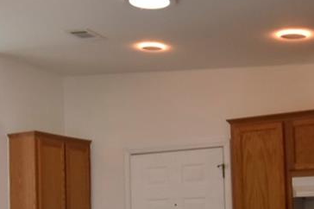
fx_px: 575
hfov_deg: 29.7
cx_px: 53
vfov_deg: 20.2
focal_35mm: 66
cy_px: 180
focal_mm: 10
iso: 400
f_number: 4.5
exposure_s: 1/80
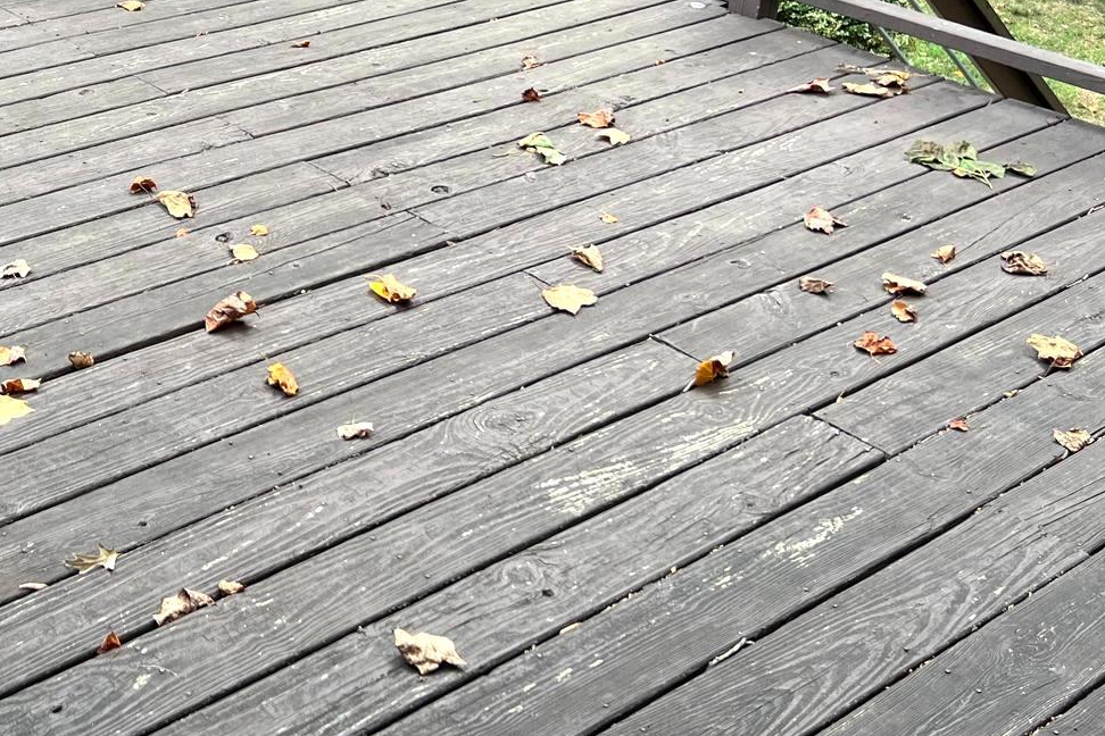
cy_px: 95
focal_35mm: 57
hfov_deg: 33.1
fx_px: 1749
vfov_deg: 23.3
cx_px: 92
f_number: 1.5
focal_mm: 5.7
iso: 40
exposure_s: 1/232
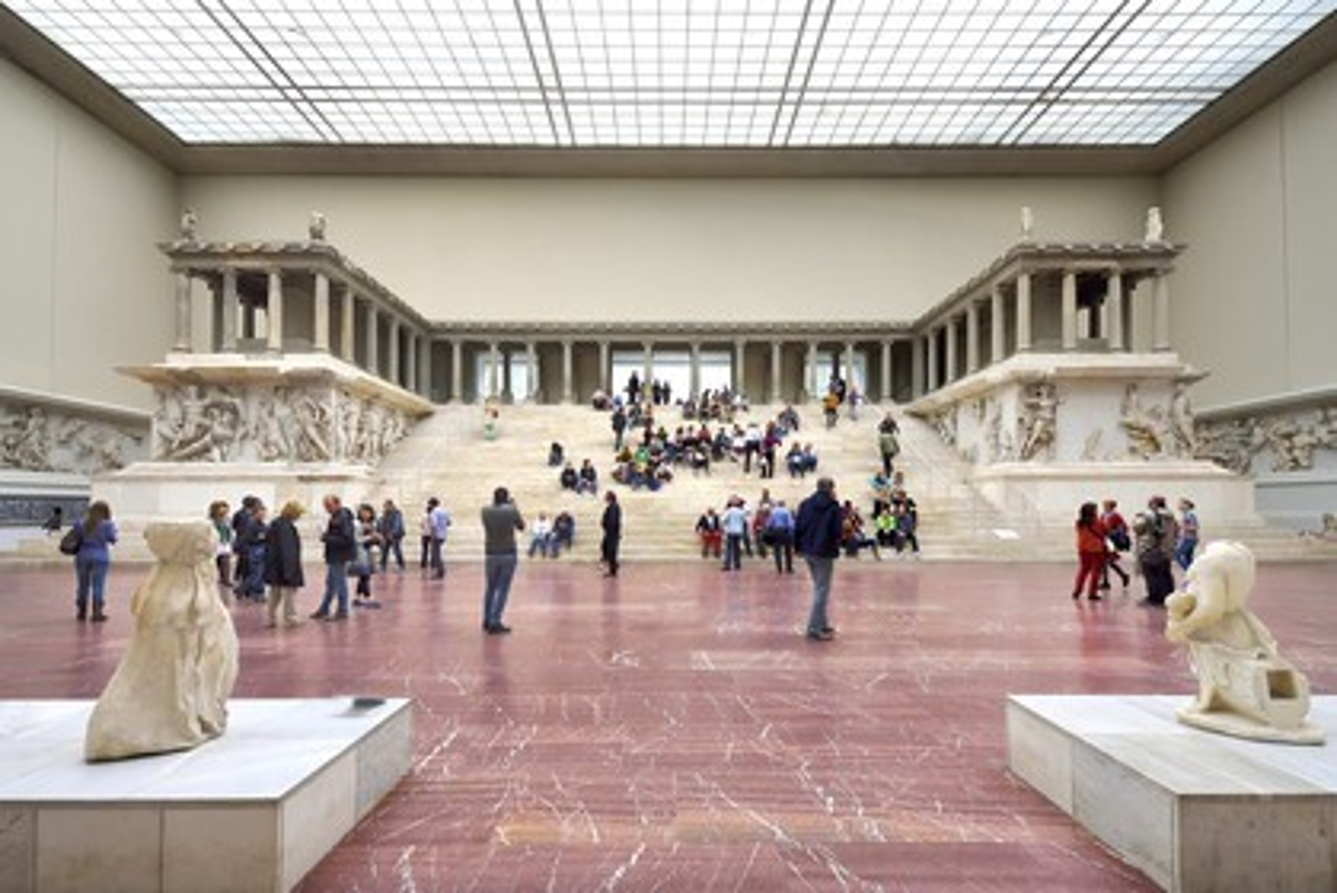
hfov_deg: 104.2
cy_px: 446
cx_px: 668
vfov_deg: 81.3
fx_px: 520
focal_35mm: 14
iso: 3200
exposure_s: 1/80
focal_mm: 14
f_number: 11
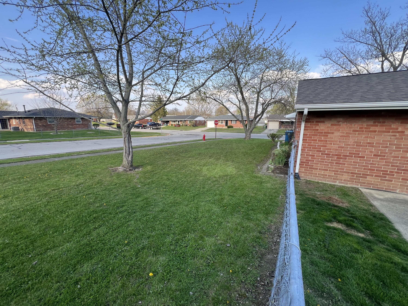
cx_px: 204
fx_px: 153
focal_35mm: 13
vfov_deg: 89.9
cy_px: 153
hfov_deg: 106.2
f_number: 1.8
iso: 32
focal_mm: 1.57
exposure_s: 1/479
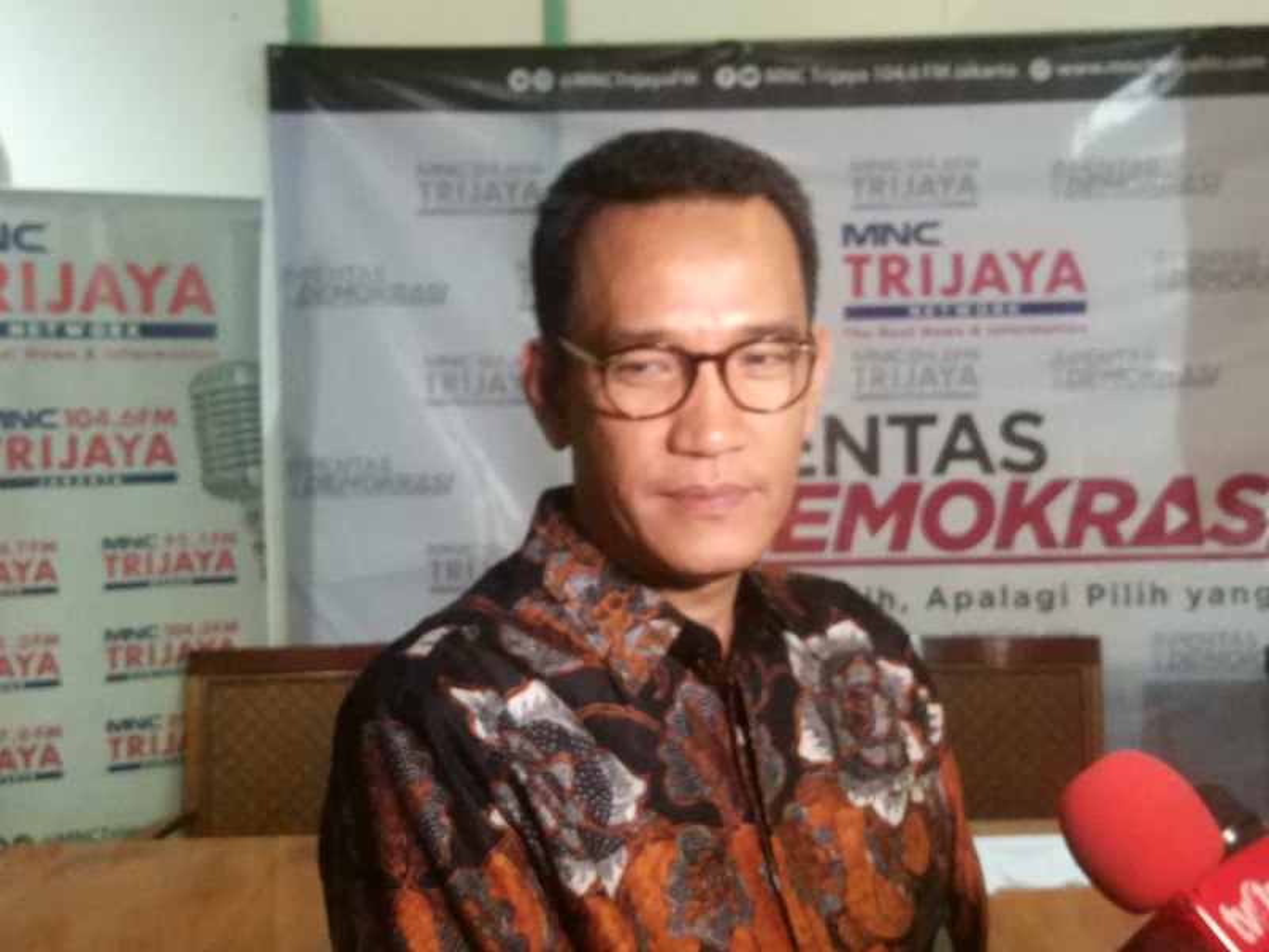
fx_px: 843
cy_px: 476
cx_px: 634
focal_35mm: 23
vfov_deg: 58.9
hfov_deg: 73.9
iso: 1250
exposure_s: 1/33
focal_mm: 4.06
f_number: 2
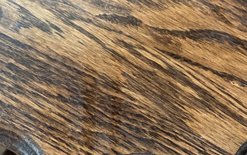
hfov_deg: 25.5
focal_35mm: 81
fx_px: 545
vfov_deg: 15.3
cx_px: 108
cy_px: -48
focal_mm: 3
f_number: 1.8
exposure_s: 1/60
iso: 100
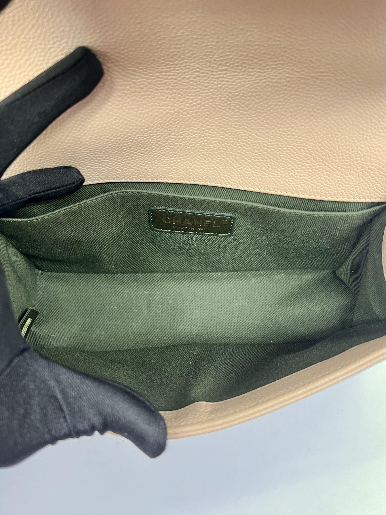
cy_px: 258
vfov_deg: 67.3
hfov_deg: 53.1
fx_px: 387
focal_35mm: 26
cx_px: 193
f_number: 1.5
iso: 160
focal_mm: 5.7
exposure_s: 1/50
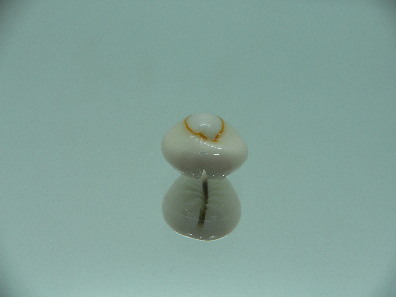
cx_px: 198
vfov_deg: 40.7
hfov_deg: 52.6
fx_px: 400
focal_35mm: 35
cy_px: 148
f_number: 2.8
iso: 80
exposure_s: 1/80
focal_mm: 4.6
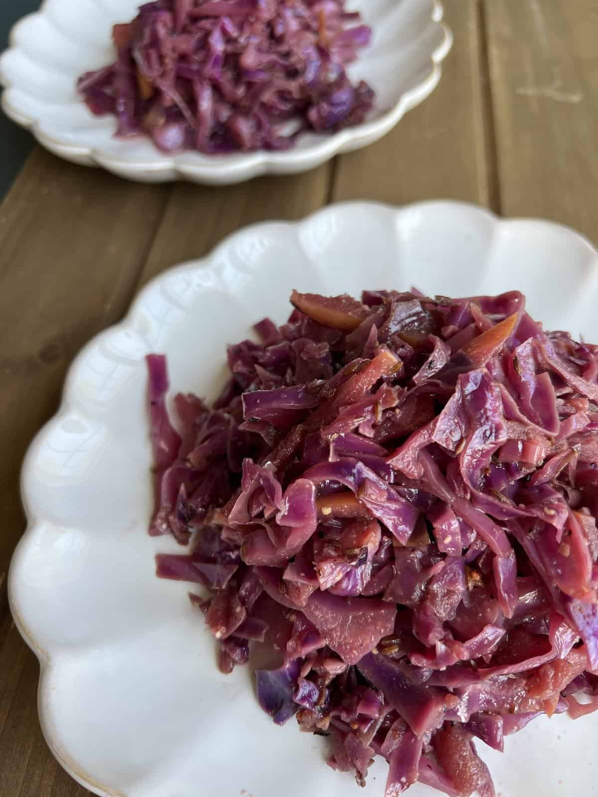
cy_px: 398
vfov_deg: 67.3
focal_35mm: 26
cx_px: 299
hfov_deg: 53.1
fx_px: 599
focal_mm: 5.7
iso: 40
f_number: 1.5
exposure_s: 1/121
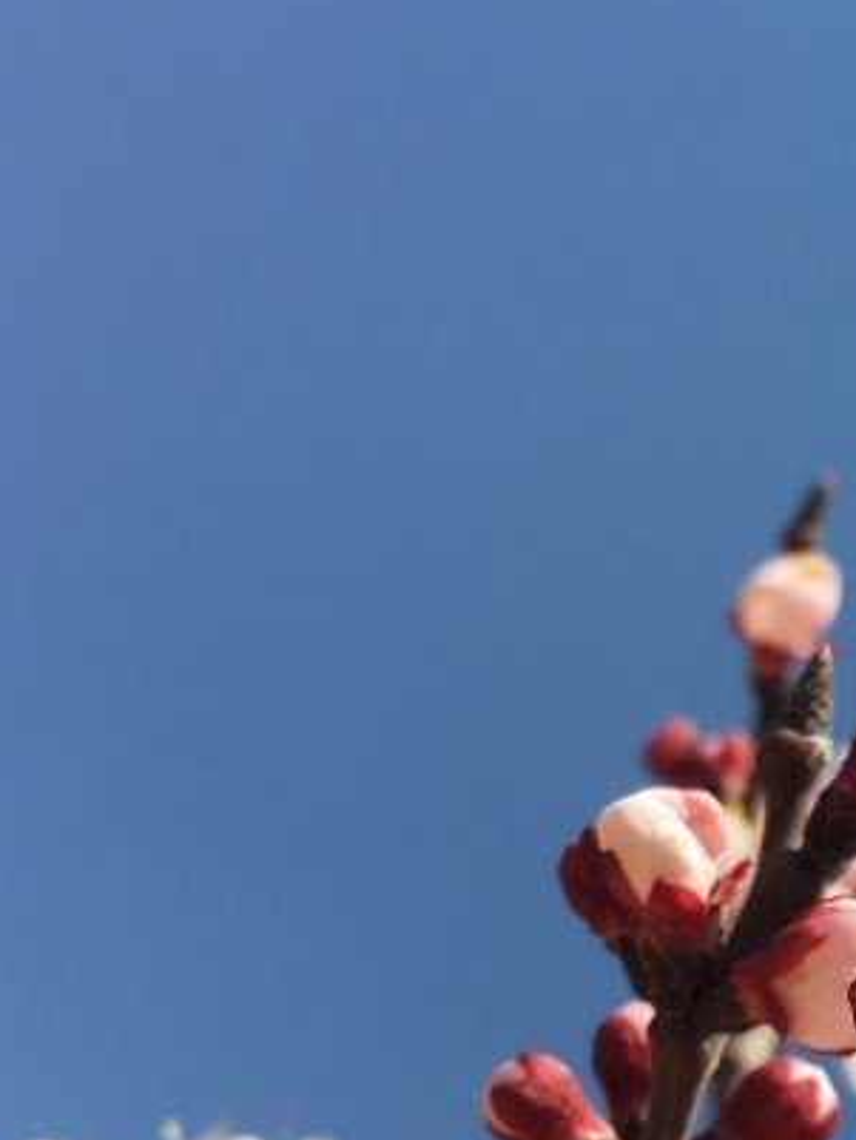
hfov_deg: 18.9
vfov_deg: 26.0
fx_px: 2439
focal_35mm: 74
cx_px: 993
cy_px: 847
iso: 25
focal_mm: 4.15
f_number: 2.2
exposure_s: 1/1709
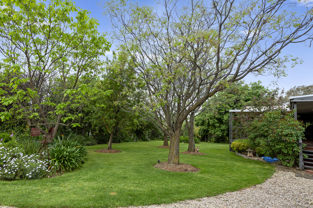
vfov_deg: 63.0
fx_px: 165
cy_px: 138
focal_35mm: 19
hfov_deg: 86.0
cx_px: 128
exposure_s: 1/40
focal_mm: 14
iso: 200
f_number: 9
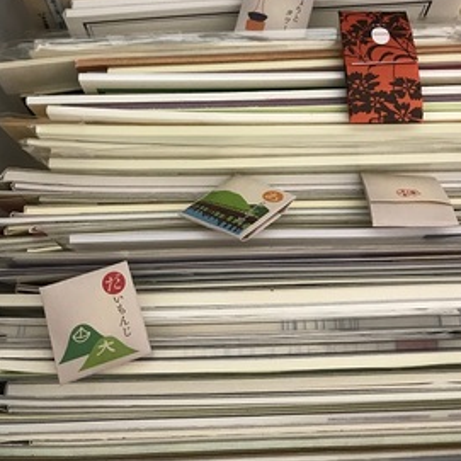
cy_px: 157
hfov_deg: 48.4
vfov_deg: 47.7
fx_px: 512
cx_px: 234
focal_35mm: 34
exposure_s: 1/17
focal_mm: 3.99
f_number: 1.8
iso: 80
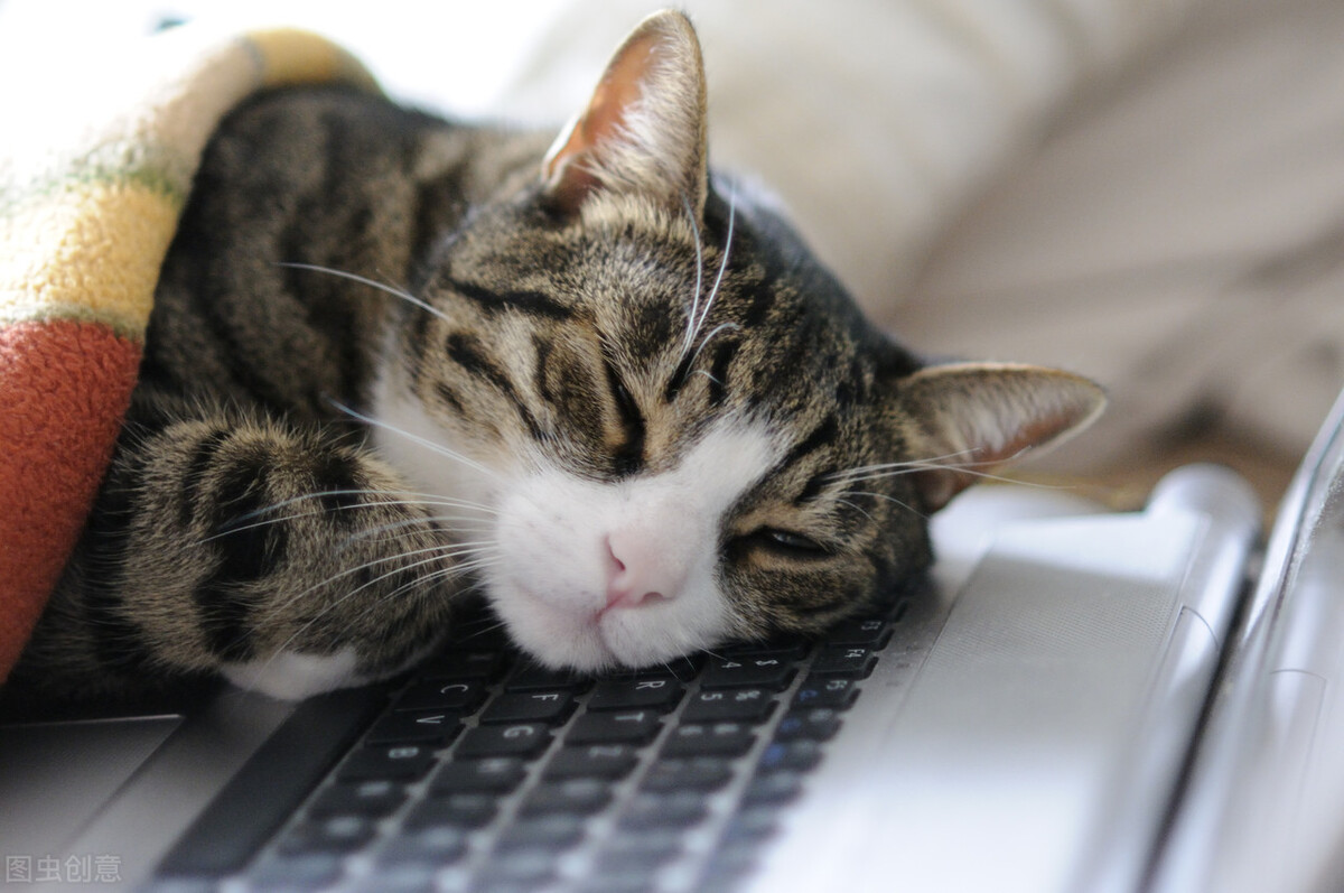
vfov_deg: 10.7
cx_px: 672
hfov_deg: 16.1
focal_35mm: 128
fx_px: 4754
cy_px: 446
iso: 800
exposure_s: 1/60
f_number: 1.8
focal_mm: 85
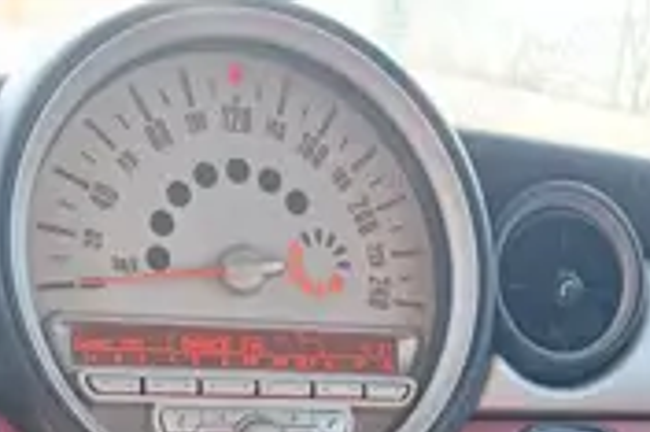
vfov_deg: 17.8
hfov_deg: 31.4
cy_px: 735
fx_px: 1154
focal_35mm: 64
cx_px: 355
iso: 595
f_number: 1.9
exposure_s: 1/100
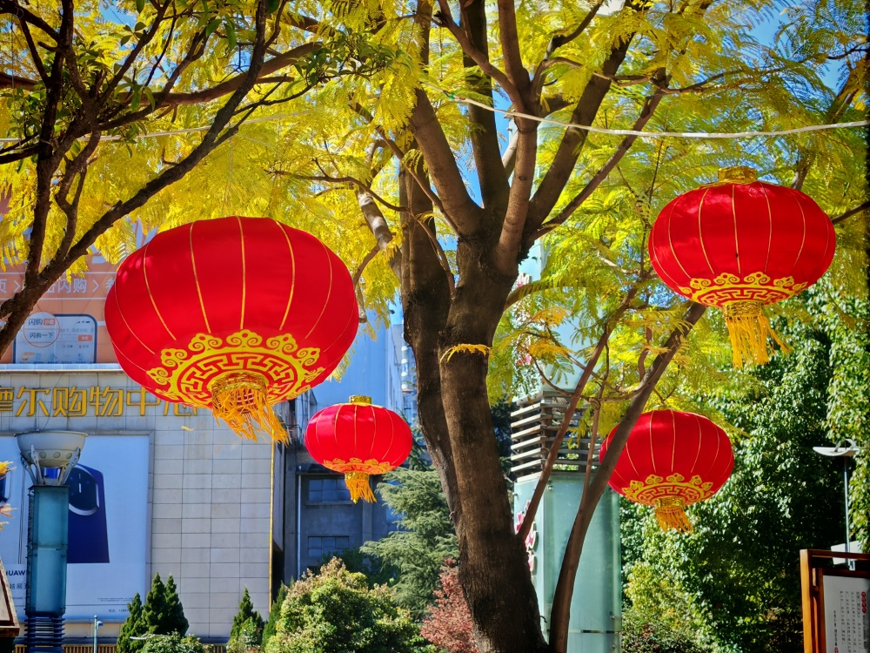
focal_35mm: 94
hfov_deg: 20.9
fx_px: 2362
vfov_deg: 15.7
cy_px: 326
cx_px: 435
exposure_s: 1/940
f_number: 1.6
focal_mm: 7.62
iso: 50
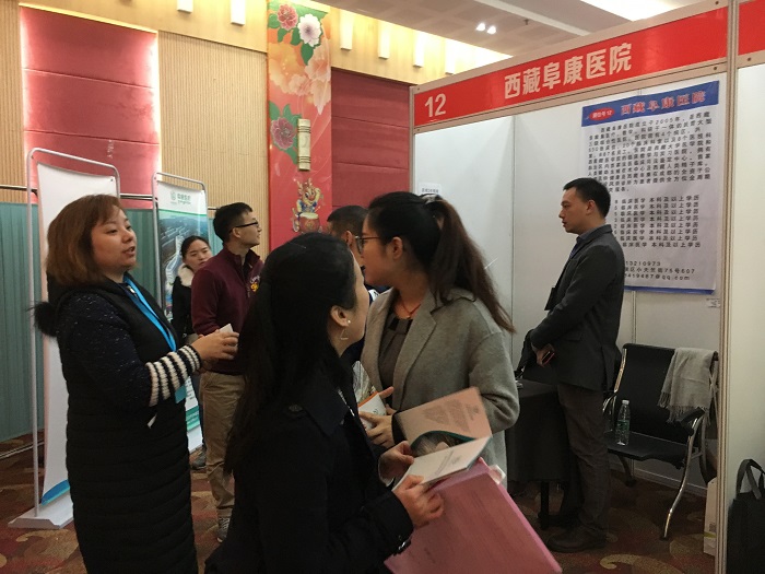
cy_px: 287
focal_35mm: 29
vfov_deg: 48.2
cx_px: 382
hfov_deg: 61.7
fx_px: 641
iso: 200
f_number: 2.2
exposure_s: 1/17
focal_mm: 4.15
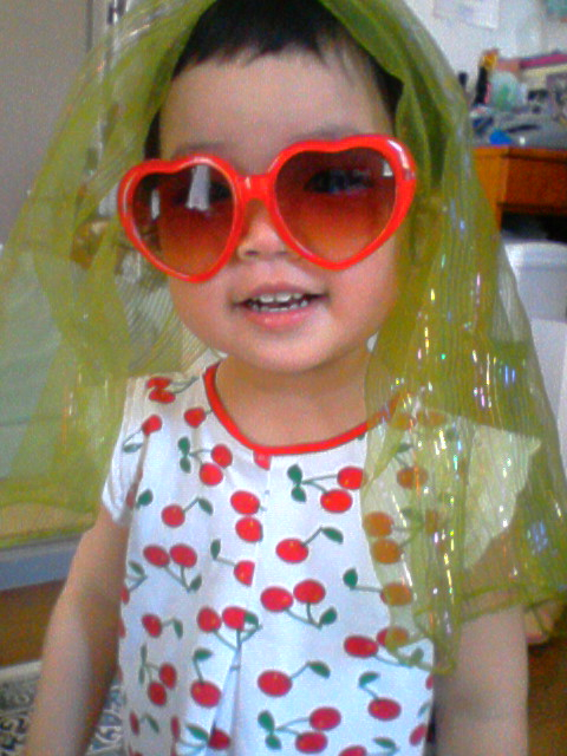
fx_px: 633
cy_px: 378
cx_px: 284
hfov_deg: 48.2
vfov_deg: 61.7
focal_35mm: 29
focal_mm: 1.5
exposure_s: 1/23.8
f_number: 2.8
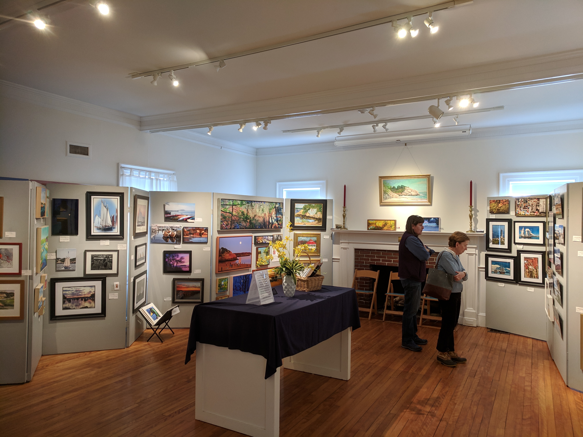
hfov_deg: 67.3
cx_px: 292
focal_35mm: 26
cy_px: 218
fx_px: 438
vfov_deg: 53.1
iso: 190
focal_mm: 4.67
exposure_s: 1/60
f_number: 2
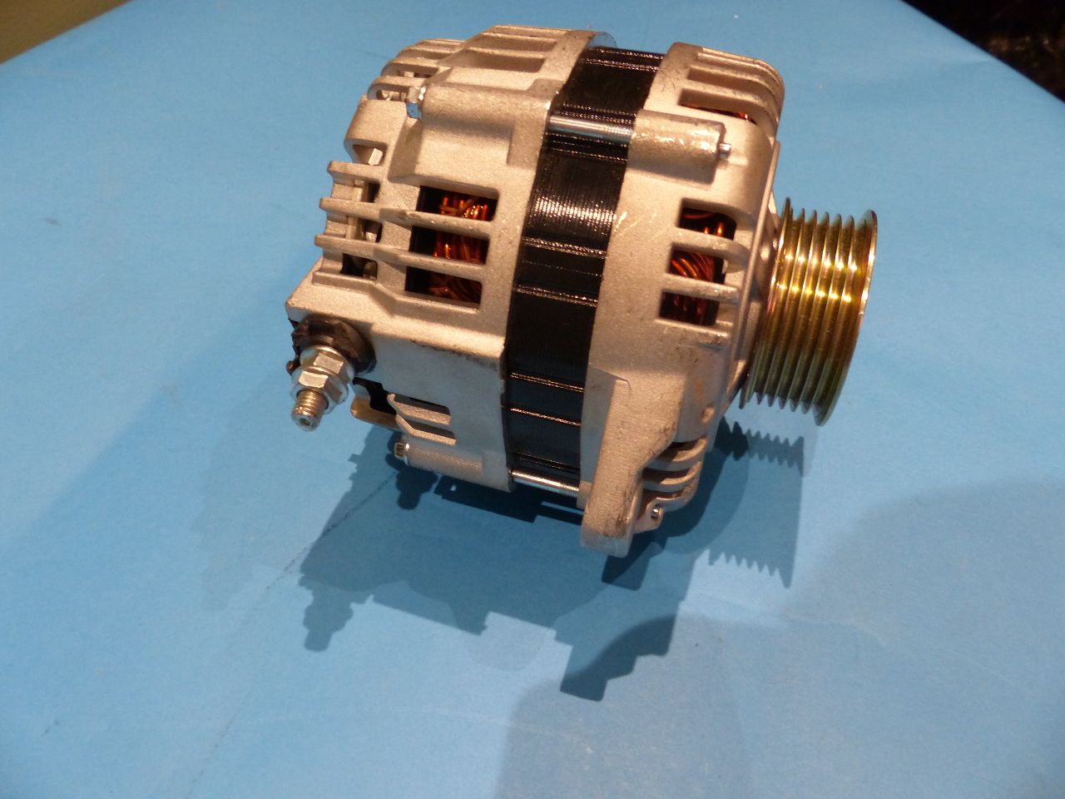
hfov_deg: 69.4
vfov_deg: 54.9
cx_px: 532
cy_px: 400
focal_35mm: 25
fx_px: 769
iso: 400
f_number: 2.8
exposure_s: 1/50
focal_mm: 4.5
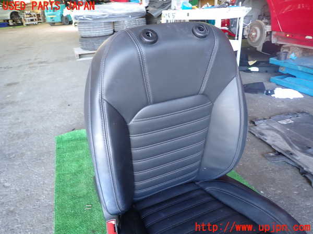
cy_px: 117
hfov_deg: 69.4
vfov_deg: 54.9
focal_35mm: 25
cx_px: 156
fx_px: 226
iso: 200
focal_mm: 4.5
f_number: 2
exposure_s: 1/40
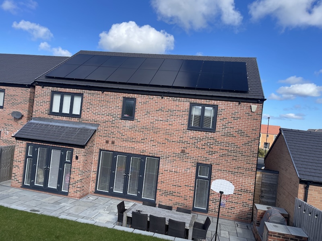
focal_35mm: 26
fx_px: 242
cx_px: 161
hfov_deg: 67.3
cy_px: 120
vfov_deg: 53.1
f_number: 1.6
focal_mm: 4.2
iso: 32
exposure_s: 1/1825
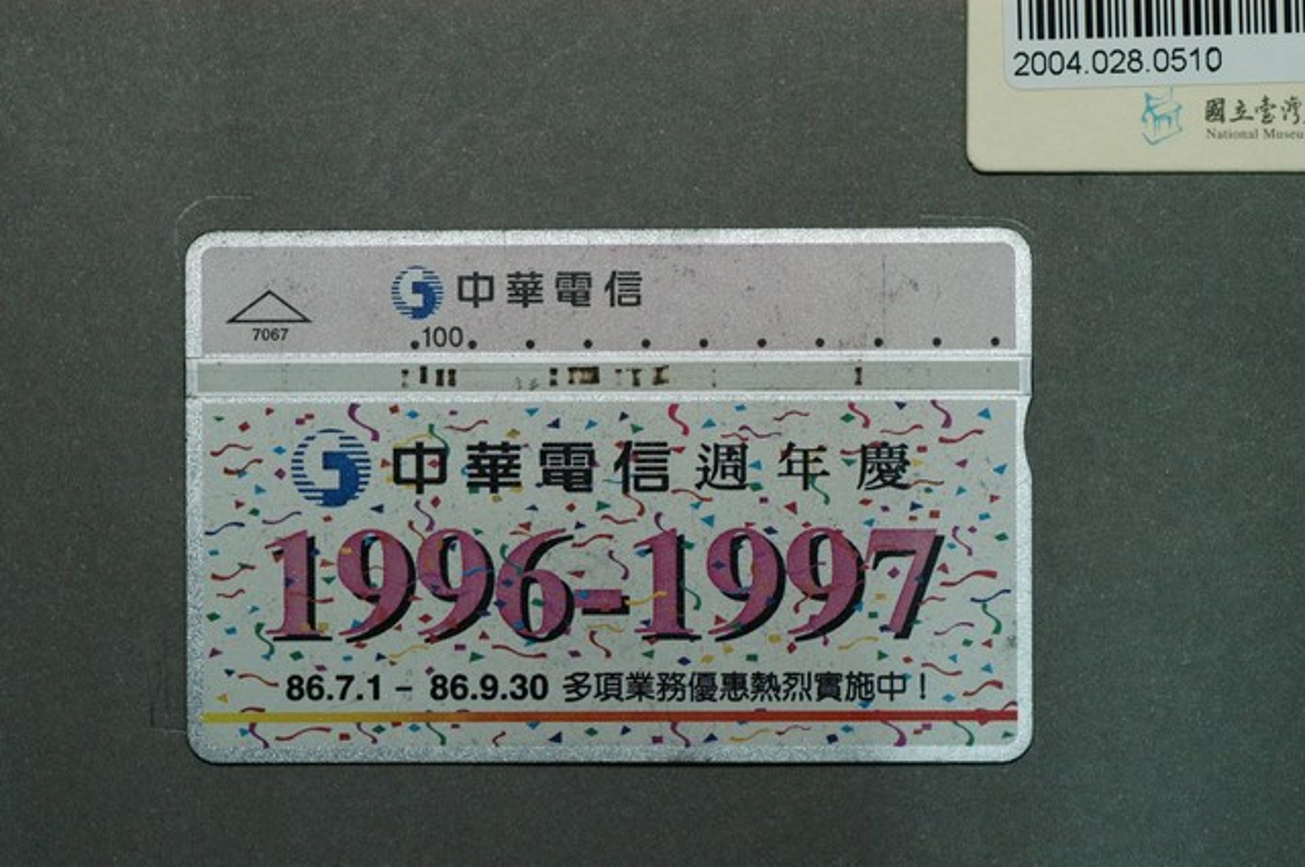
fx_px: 3258
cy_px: 434
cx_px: 652
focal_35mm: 90
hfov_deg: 22.6
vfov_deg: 15.1
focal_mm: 60
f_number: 6.3
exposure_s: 1/30
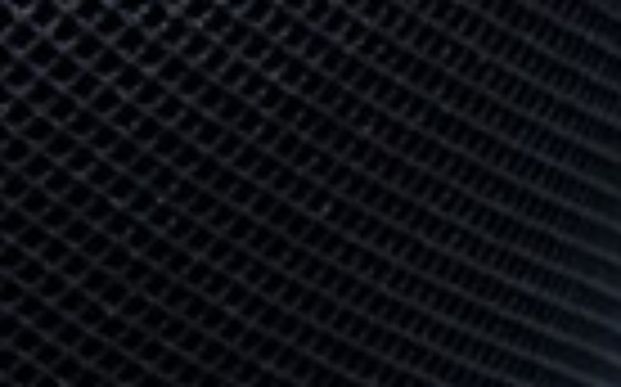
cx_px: -184
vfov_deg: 3.6
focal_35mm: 368
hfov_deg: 5.7
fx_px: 6223
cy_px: 126
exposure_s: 1/39
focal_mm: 6.86
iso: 400
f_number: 1.78
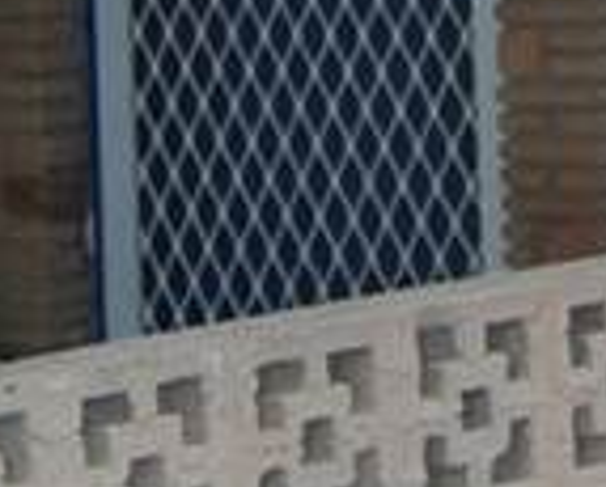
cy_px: -934
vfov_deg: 5.6
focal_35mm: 261
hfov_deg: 7.4
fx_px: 4691
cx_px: 360
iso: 220
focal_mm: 26
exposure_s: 1/500
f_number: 5.6
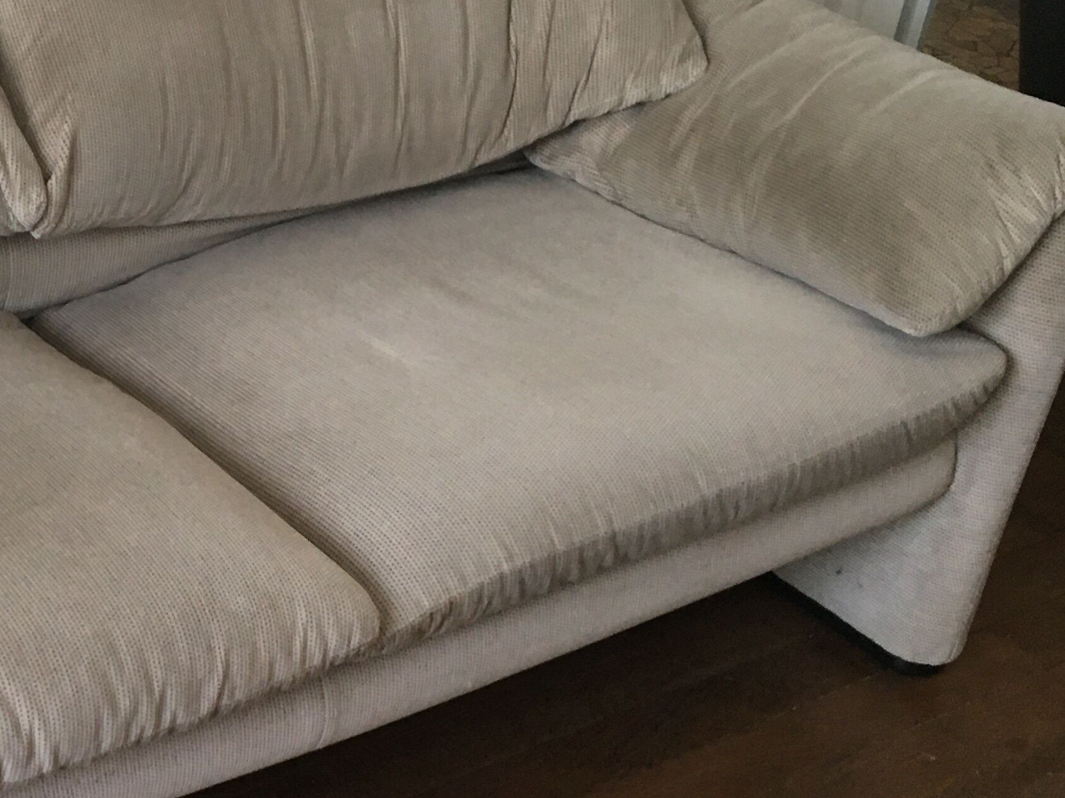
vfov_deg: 21.2
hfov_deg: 26.8
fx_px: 2123
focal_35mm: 69
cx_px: 22
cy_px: 542
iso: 125
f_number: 2.2
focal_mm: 4.15
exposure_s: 1/33
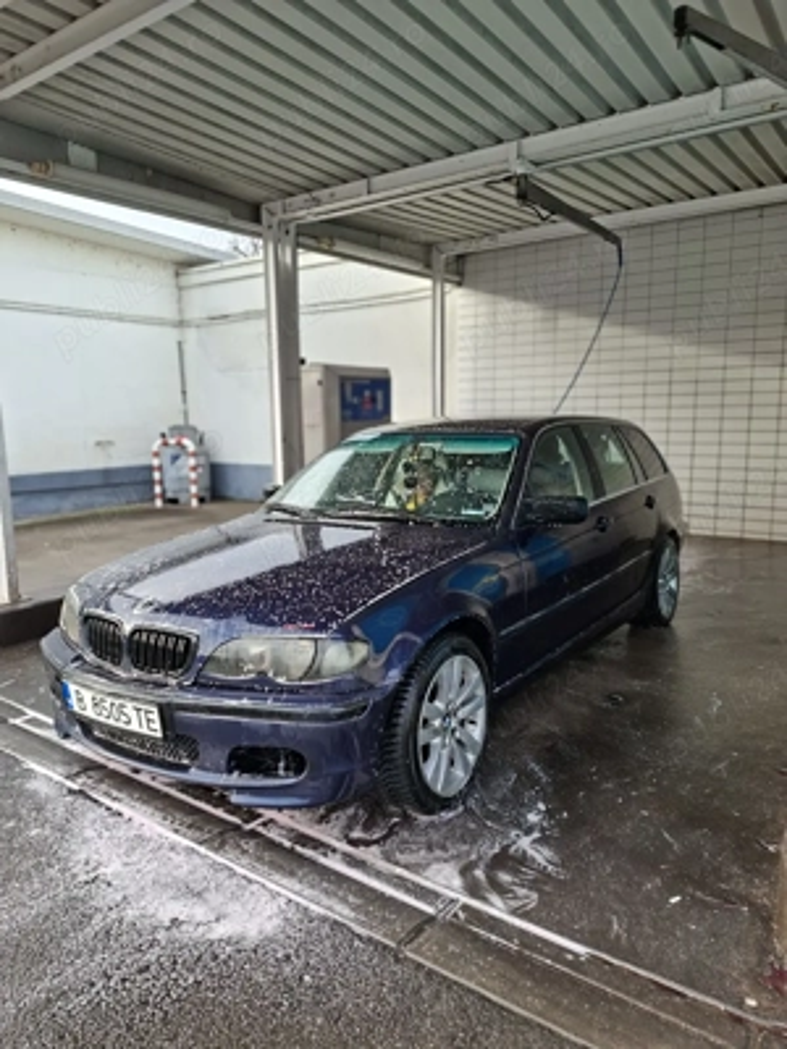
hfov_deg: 58.9
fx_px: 697
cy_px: 524
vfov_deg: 73.9
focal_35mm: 23
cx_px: 394
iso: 50
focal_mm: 5.54
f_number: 1.8
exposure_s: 1/263
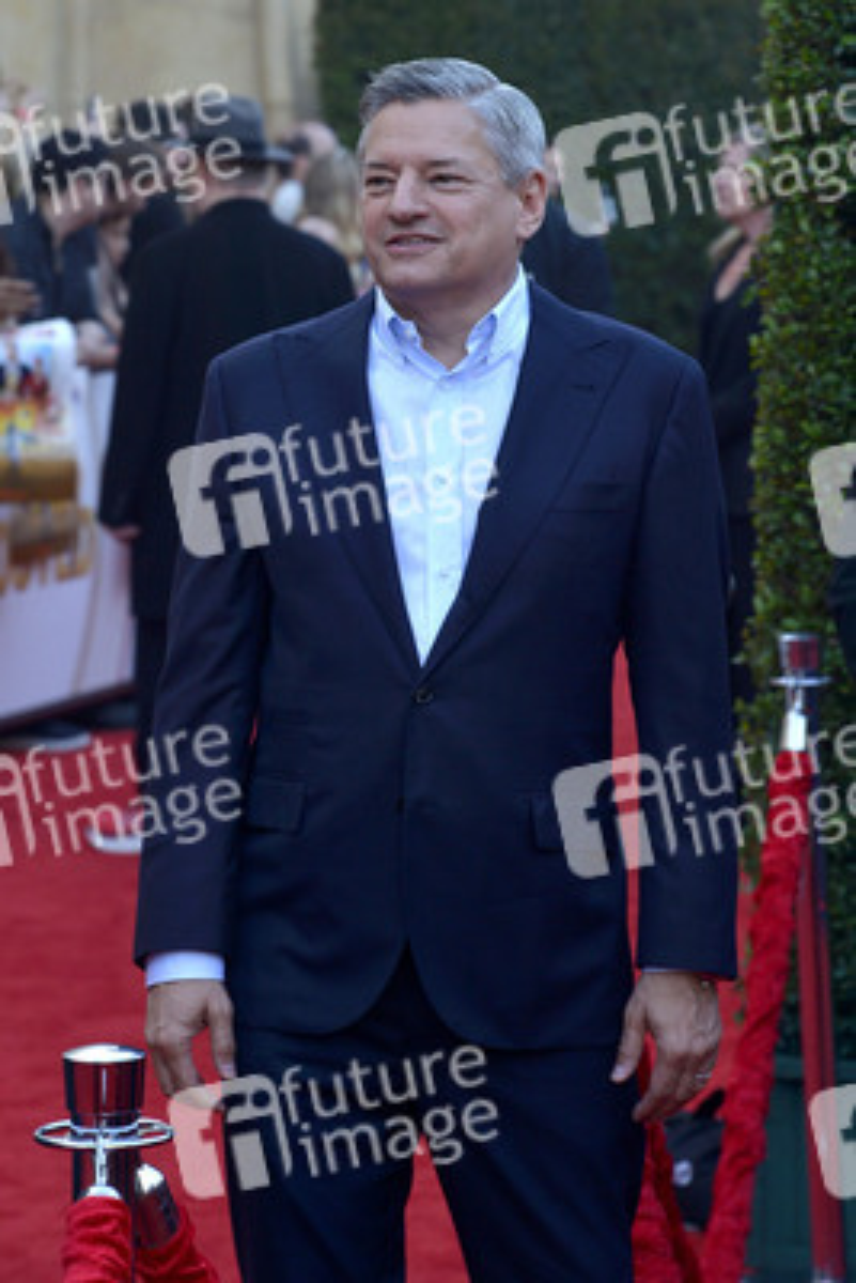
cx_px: 428
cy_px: 642
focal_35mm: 116
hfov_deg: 11.8
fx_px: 4133
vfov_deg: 17.6
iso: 320
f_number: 7.1
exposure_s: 1/250
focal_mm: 116
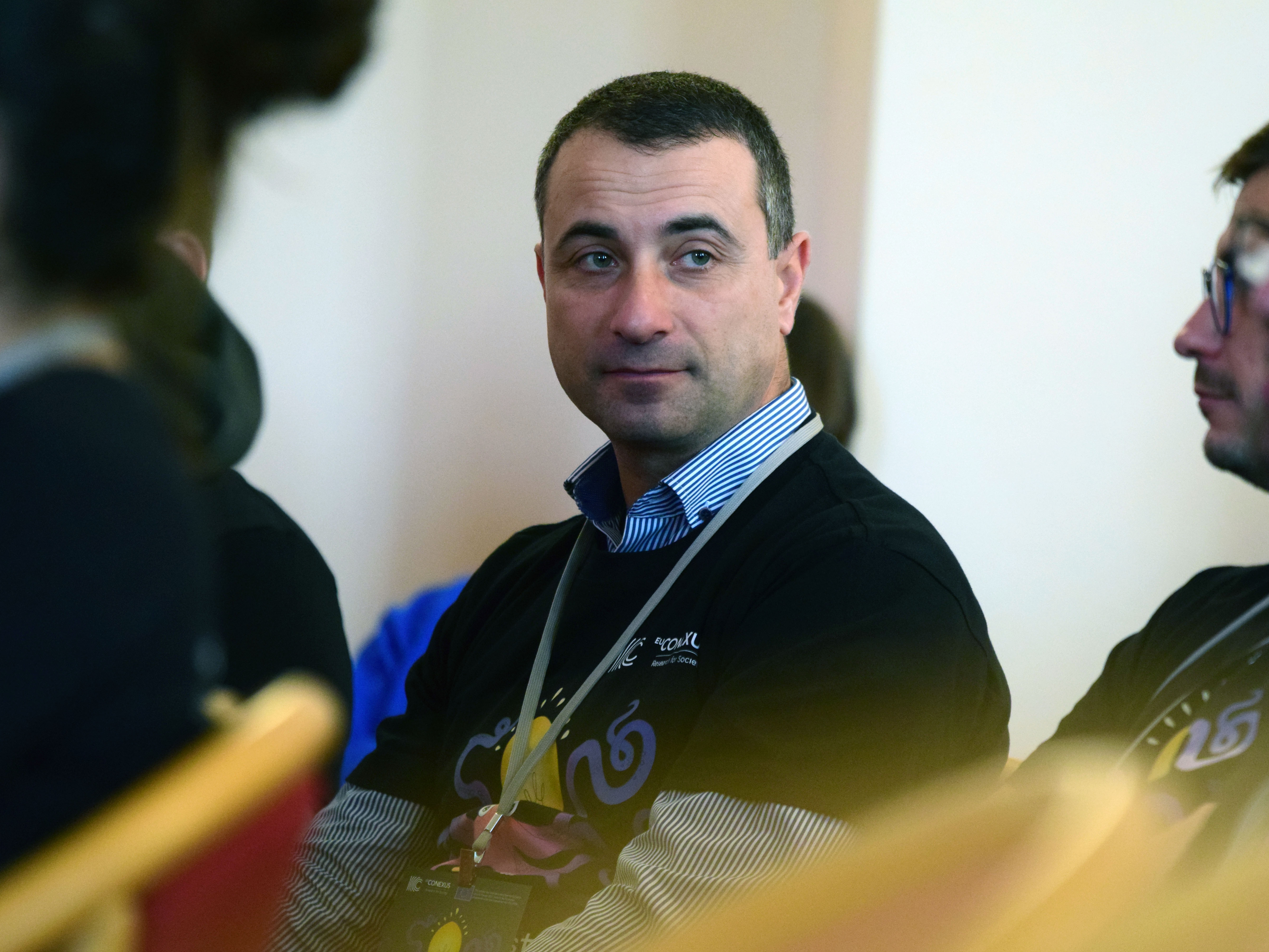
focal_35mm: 325
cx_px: 690
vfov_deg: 4.6
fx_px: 11915
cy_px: 476
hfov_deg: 6.1
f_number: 2.8
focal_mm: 200
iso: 2500
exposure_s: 1/320
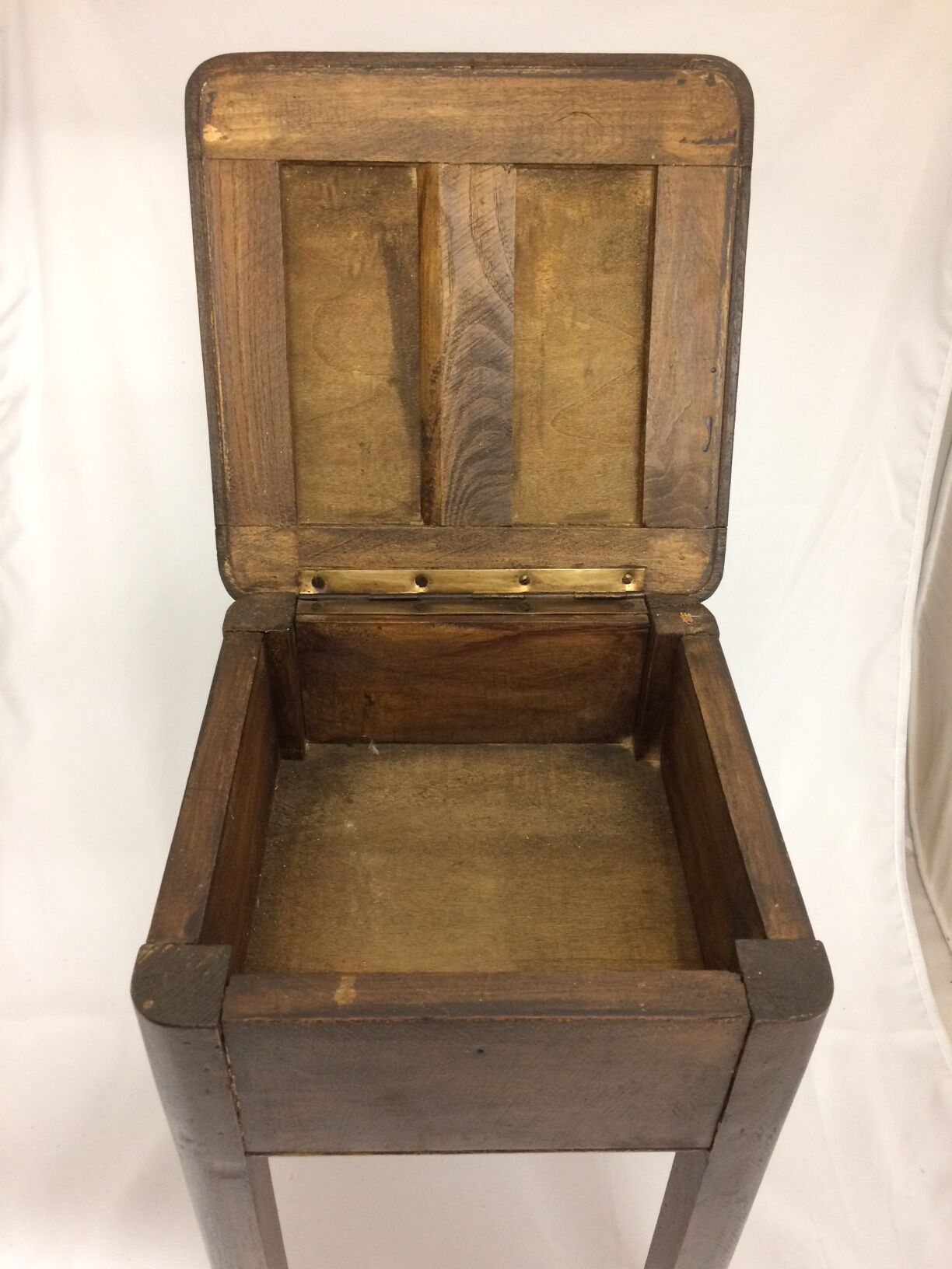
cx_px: 476
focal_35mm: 29
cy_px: 634
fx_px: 1063
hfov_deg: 48.2
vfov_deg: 61.7
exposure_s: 1/33
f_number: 2.2
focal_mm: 4.15
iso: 250
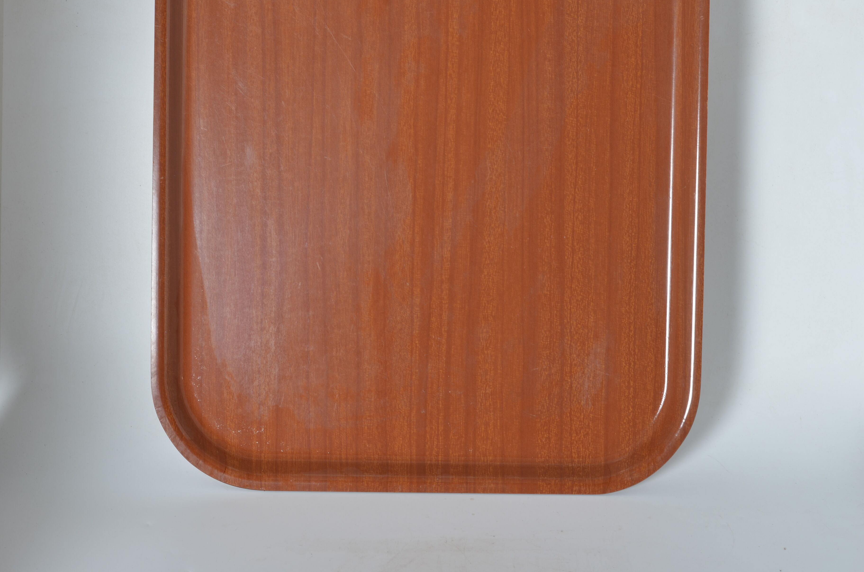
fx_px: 1820
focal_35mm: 76
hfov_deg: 26.7
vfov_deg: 17.9
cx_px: 434
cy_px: 283
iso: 100
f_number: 11
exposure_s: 1/125
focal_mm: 50
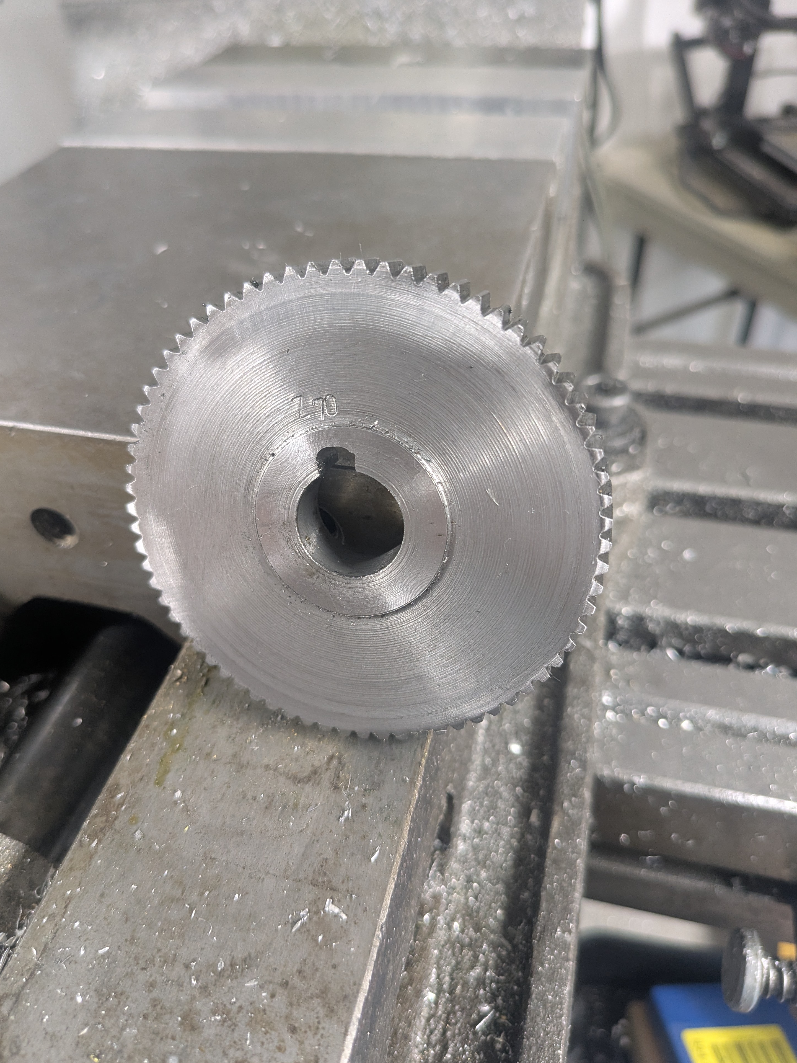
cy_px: 533
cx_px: 383
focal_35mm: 25
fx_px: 767
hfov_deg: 54.9
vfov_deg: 69.4
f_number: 1.7
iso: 187
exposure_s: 1/24
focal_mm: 4.53
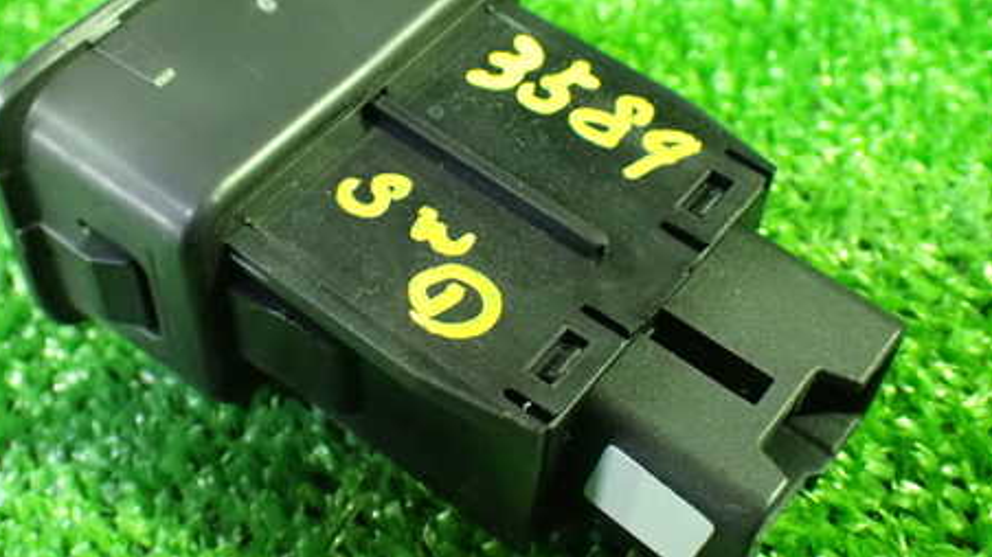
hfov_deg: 37.8
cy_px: 228
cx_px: 452
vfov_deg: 21.8
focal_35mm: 55
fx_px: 1446
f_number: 2.7
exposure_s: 1/25
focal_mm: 6.83
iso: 1600
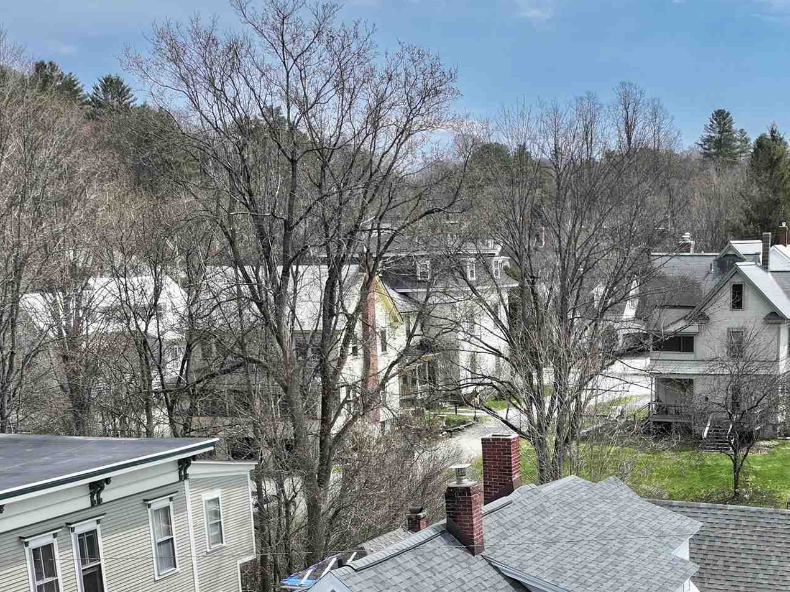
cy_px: 653
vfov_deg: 23.6
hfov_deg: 32.7
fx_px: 1323
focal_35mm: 58
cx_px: 581
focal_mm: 12.29
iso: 130
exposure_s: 1/2500
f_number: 2.8
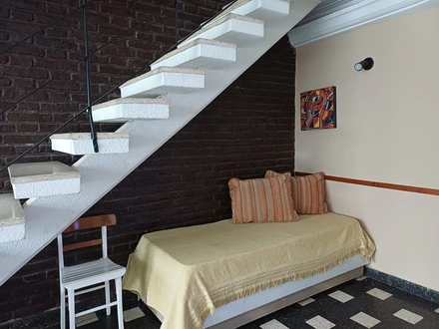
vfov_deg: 54.9
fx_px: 317
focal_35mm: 25
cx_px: 220
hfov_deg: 69.4
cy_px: 164
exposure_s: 1/25
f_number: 1.8
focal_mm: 4.65
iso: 500
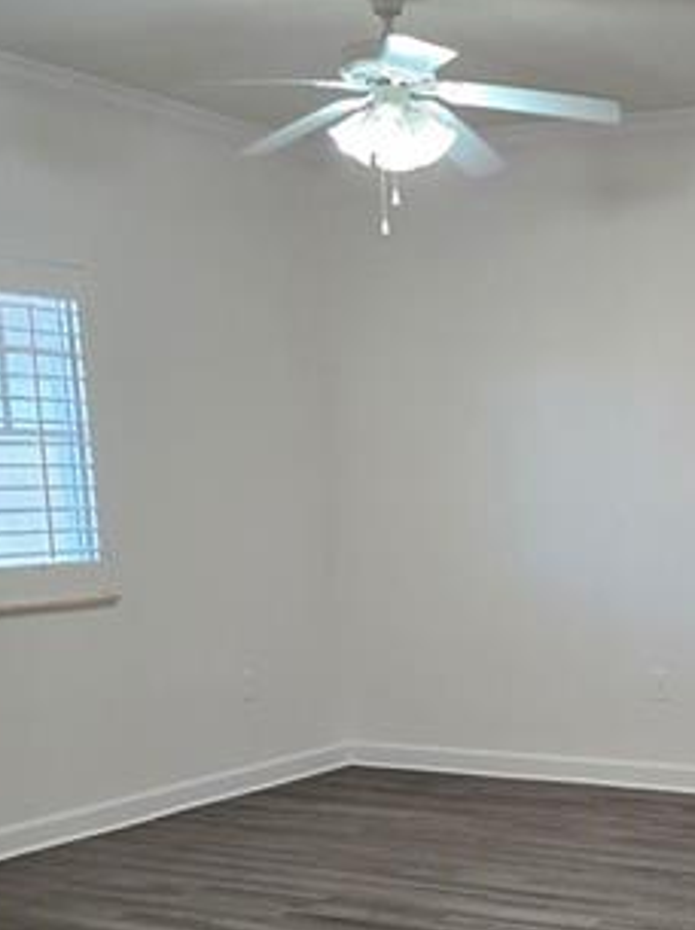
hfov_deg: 24.1
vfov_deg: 32.0
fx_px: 1556
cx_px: 683
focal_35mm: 58
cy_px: 796
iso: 200
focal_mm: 6.3
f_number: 1.7
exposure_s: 1/120
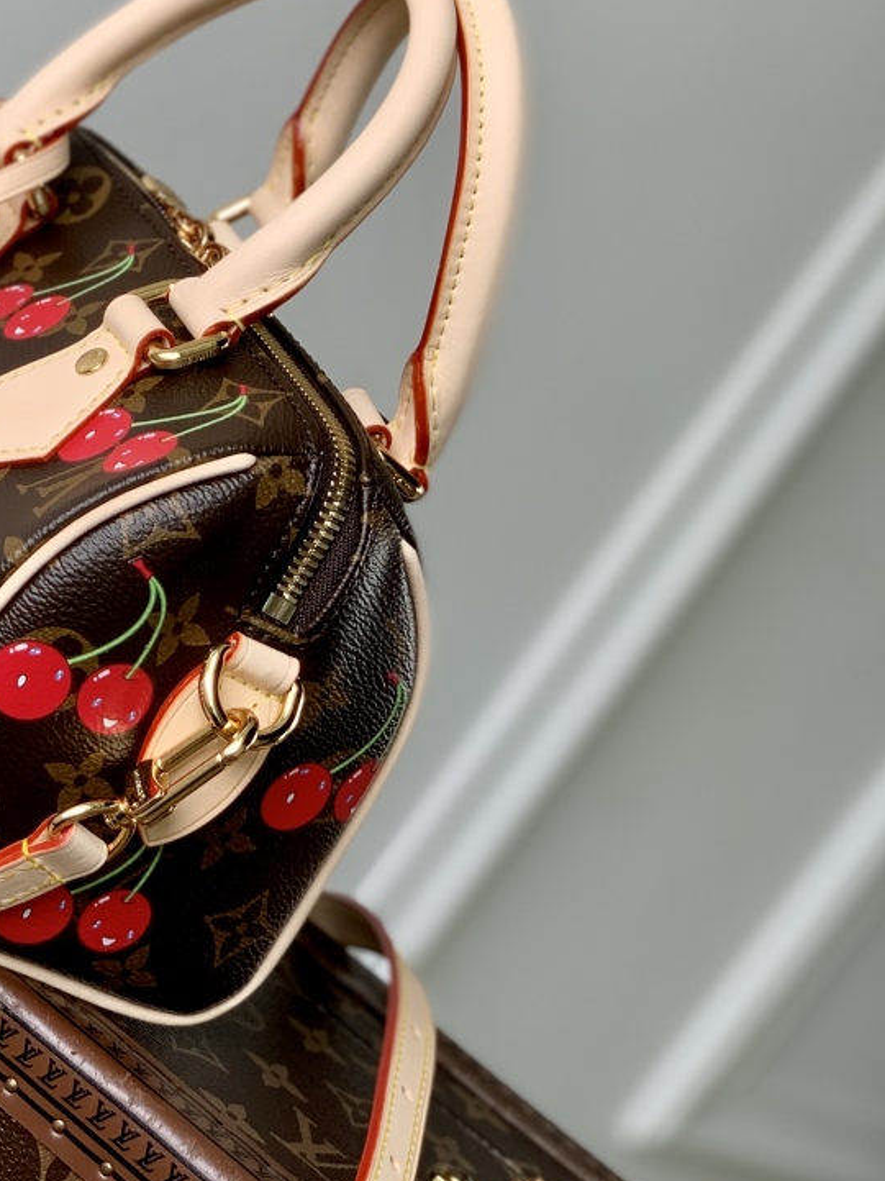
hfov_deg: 14.0
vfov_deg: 18.7
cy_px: 259
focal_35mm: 104
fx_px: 3545
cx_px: 13
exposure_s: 1/122
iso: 20
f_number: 2.4
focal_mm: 6
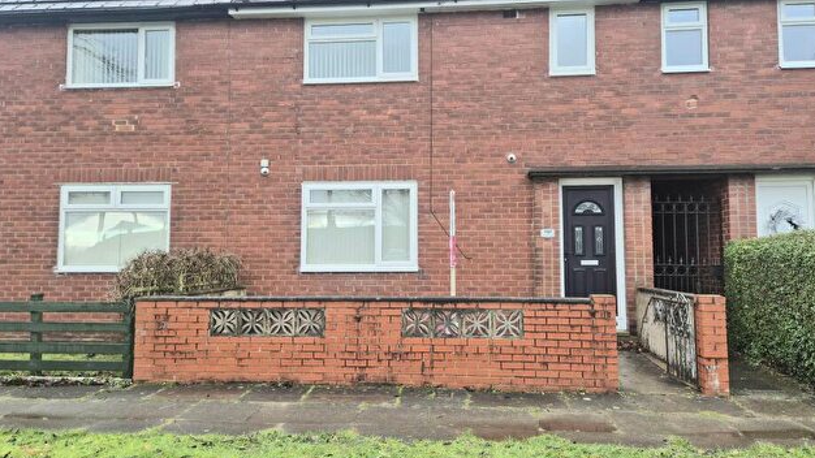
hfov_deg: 67.9
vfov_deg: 41.5
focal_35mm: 28
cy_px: 214
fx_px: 605
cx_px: 405
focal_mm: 5.4
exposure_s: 1/182
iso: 160
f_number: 1.8
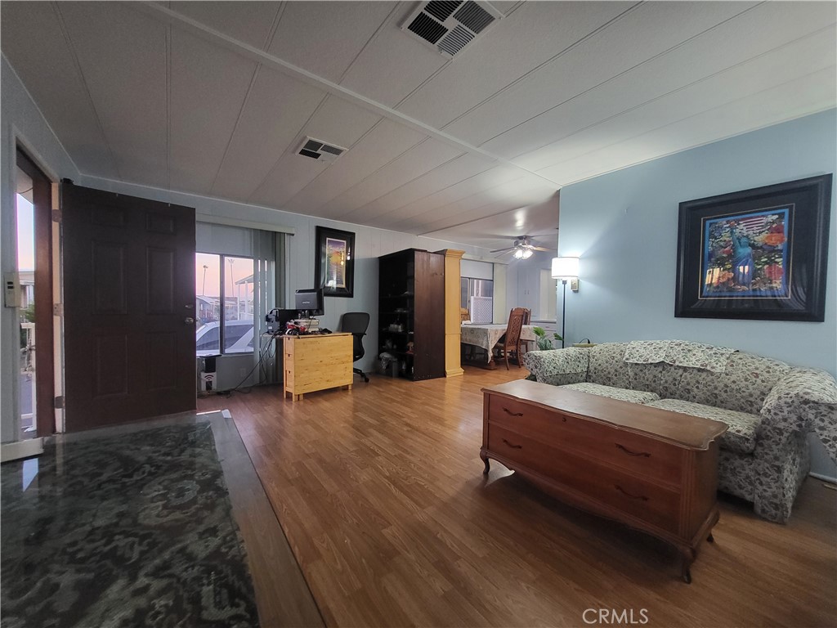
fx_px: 314
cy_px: 314
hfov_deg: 106.2
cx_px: 418
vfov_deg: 89.9
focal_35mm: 13
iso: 320
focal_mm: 1.74
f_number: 2.2
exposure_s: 1/40
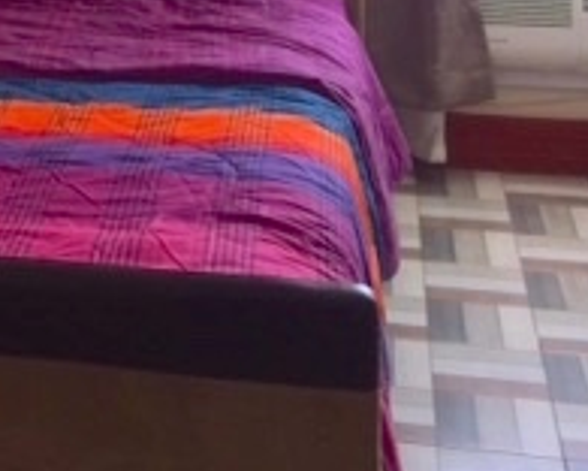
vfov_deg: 15.4
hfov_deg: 19.5
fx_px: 1618
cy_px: -205
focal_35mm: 93
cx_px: -100
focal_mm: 4.15
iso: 50
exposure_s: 1/30
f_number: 2.2
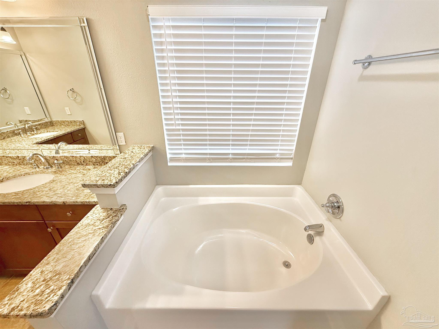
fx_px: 178
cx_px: 220
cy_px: 164
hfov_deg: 102.1
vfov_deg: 85.7
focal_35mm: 14
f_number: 2.2
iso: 200
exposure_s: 1/120
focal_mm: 2.22
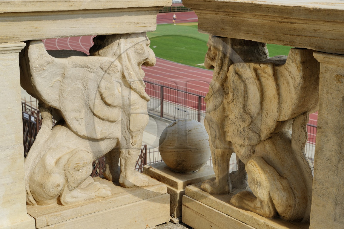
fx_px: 573
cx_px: 172
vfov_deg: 22.6
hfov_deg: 33.4
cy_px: 114
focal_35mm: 60
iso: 200
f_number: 11
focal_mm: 60
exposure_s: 1/200
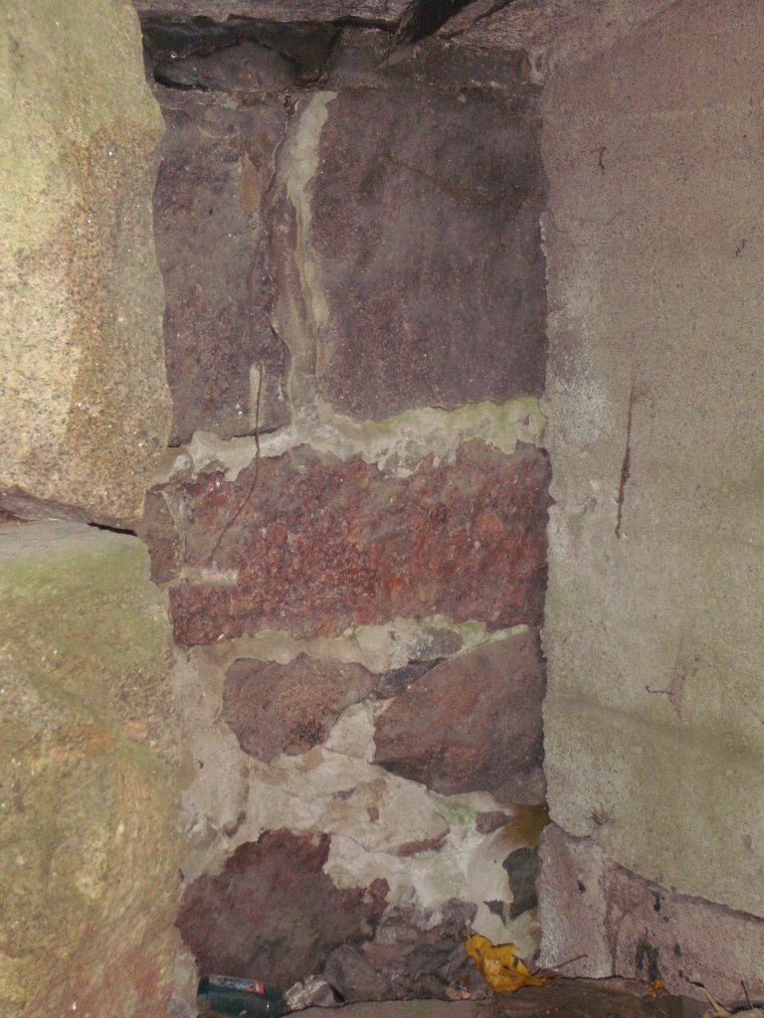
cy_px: 509
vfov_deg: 31.2
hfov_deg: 23.7
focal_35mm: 62
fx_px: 1825
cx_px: 382
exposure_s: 1/60
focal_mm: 10.36
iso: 400
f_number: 3.7
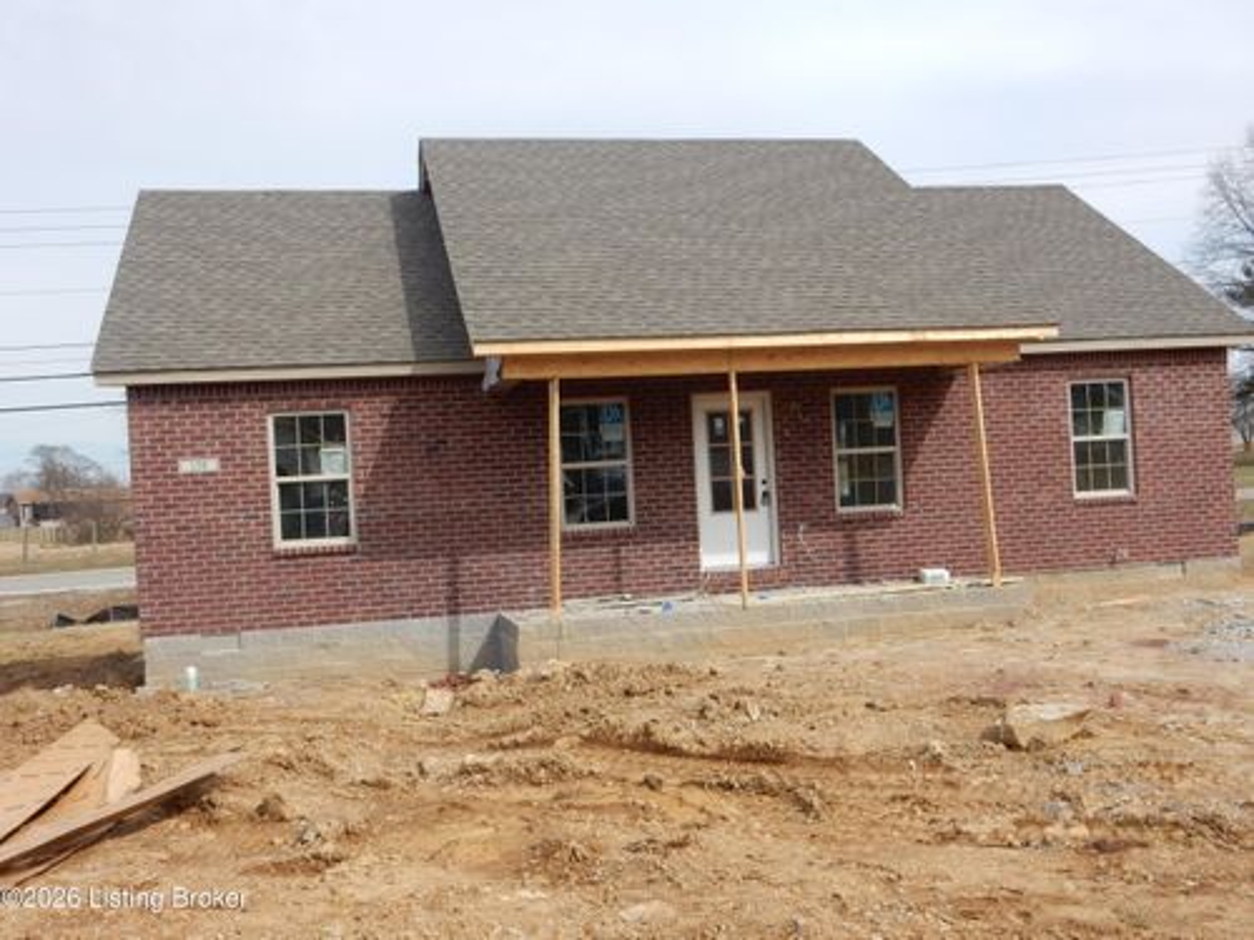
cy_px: 470
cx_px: 627
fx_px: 1304
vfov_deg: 39.7
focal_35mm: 36
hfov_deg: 51.4
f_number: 4
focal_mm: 6.4
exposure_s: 1/800
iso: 125
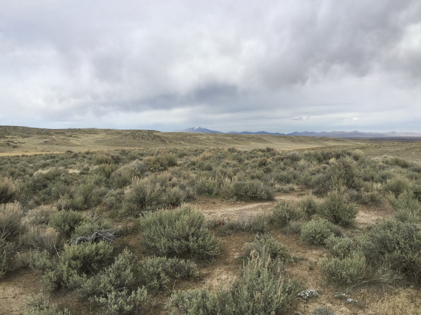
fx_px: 377
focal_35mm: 31
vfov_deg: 45.4
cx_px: 210
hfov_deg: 58.4
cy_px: 158
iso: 25
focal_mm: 3.3
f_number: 2.4
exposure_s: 1/1538
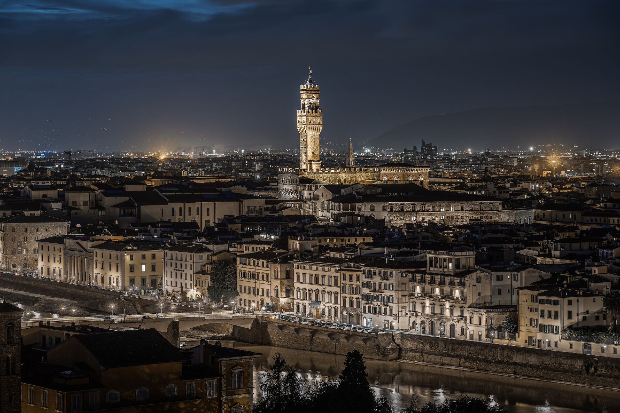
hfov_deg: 20.0
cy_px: 206
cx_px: 310
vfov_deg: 13.4
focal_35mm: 102
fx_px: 1757
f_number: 5.6
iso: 100
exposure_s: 10
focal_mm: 102
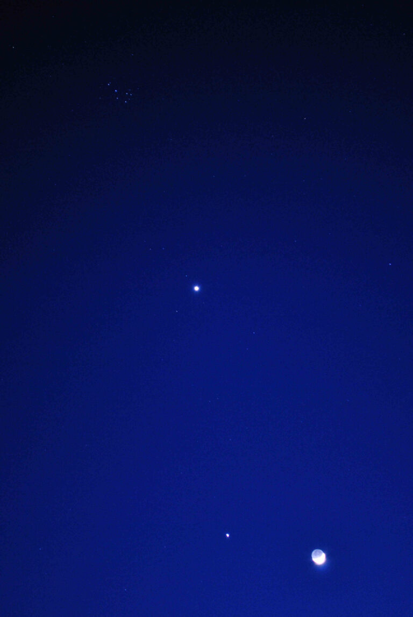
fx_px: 1415
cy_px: 308
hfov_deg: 16.6
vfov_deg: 24.6
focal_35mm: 82
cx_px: 206
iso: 400
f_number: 5.6
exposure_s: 10
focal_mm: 55
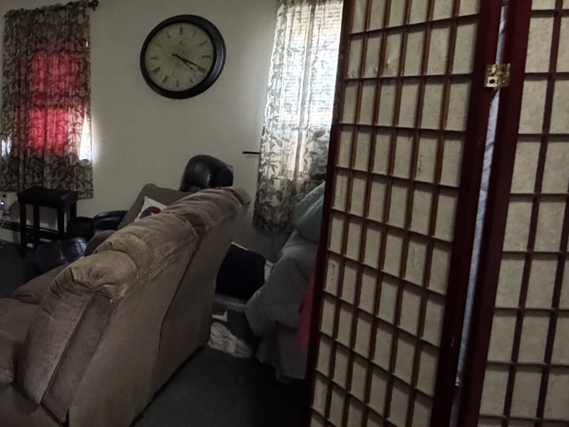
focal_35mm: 33
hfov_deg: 43.7
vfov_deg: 42.7
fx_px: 543
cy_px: 170
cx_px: -46
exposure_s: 1/30
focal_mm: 2.22
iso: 2500
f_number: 2.2
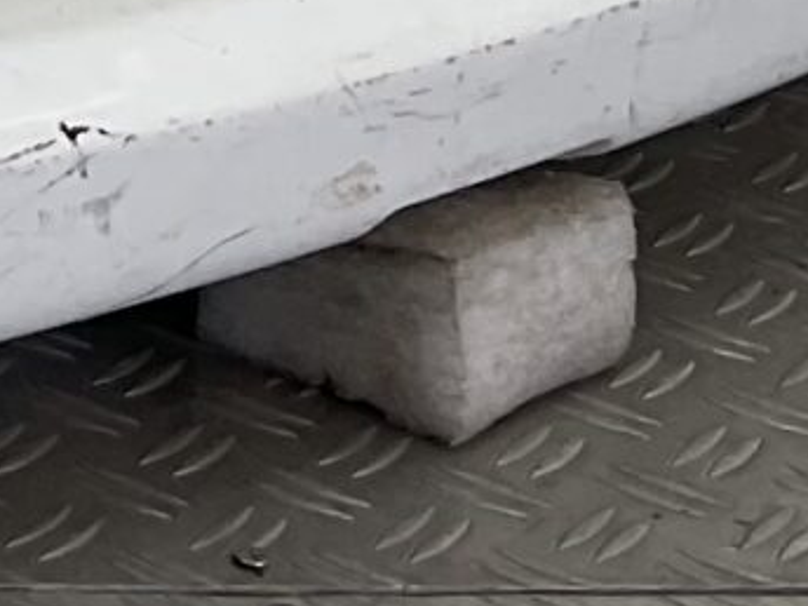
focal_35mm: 216
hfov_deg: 8.4
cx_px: -1109
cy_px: -1031
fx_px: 5042
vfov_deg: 6.4
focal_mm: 3
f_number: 1.8
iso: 16
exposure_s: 1/188
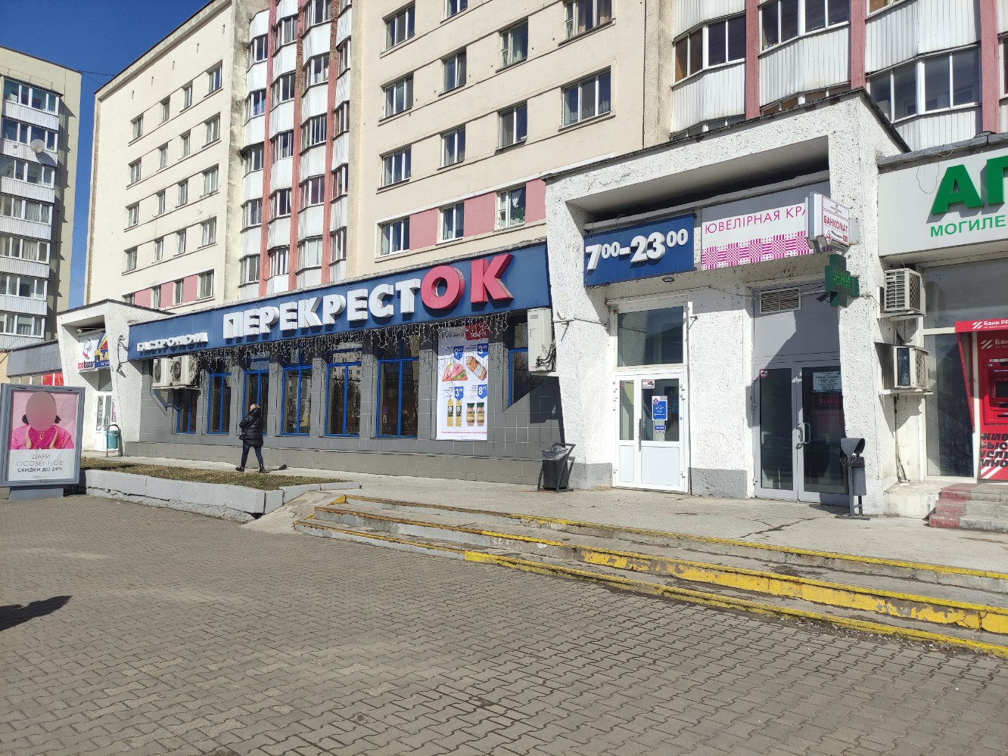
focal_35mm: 25
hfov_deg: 69.4
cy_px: 378
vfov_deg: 54.9
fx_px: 728
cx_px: 504
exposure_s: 1/2500
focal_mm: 5.43
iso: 100
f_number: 1.89
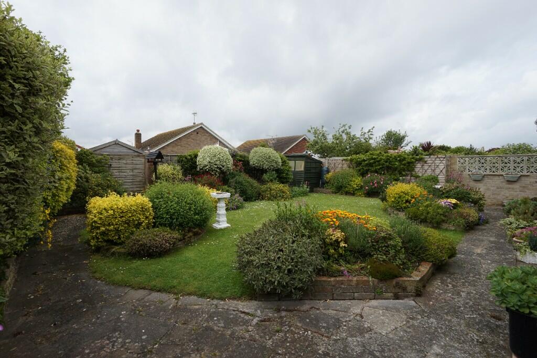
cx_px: 268
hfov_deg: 100.4
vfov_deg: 77.3
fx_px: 224
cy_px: 179
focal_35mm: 15
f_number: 10
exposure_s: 1/125
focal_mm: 10
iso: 100
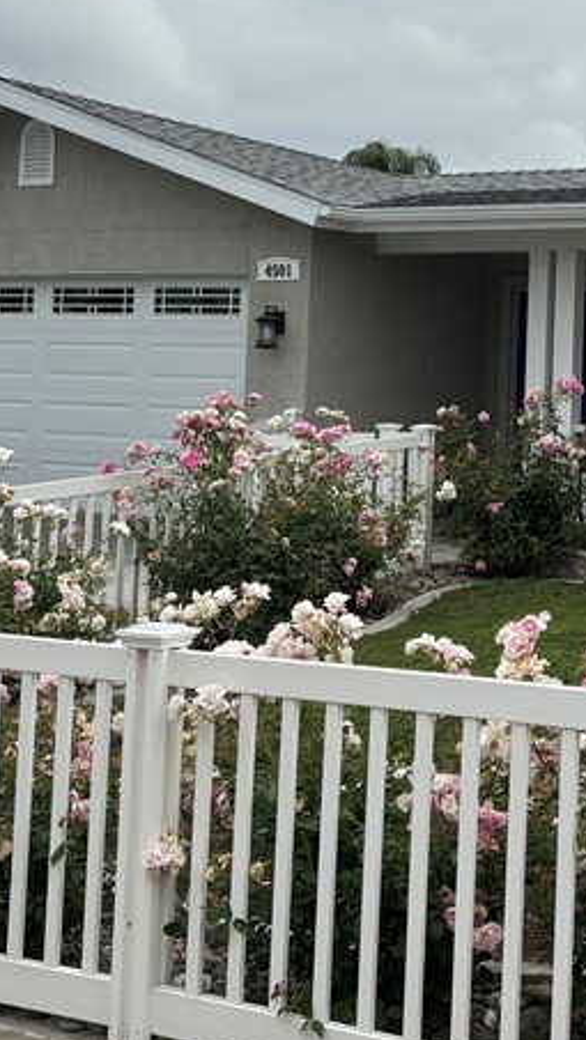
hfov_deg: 18.4
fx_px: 1767
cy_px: 301
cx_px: 565
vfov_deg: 32.4
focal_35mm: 64
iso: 50
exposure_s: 1/5952
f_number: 1.6
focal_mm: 5.96
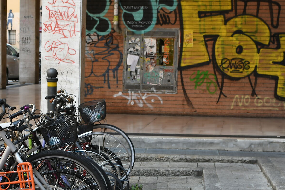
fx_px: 831
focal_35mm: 105
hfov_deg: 19.2
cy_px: 173
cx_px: 45
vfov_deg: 12.9
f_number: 5
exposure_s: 1/60
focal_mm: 35
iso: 100
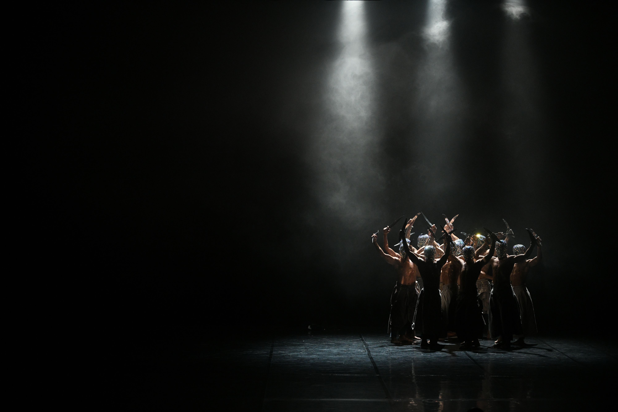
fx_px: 1751
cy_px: 206
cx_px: 309
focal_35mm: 102
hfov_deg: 20.0
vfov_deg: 13.4
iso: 4000
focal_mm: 102
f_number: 2.8
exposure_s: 1/160
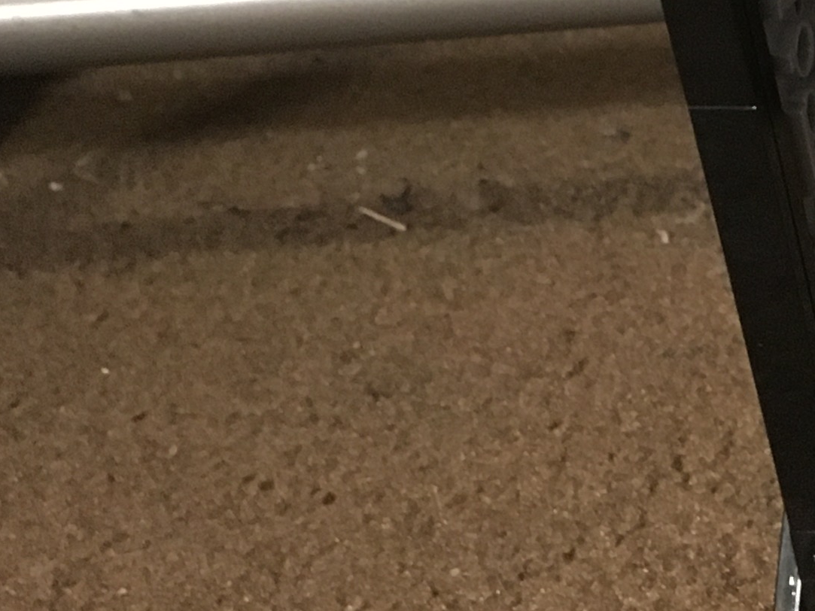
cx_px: 1394
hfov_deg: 15.9
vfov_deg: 13.2
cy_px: -211
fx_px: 2542
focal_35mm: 108
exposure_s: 1/15
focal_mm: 4.15
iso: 400
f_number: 2.2
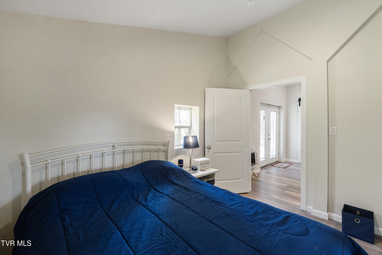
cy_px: 128
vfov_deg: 77.3
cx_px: 191
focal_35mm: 15
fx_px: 159
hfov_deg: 100.4
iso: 800
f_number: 8
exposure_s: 1/20
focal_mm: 10
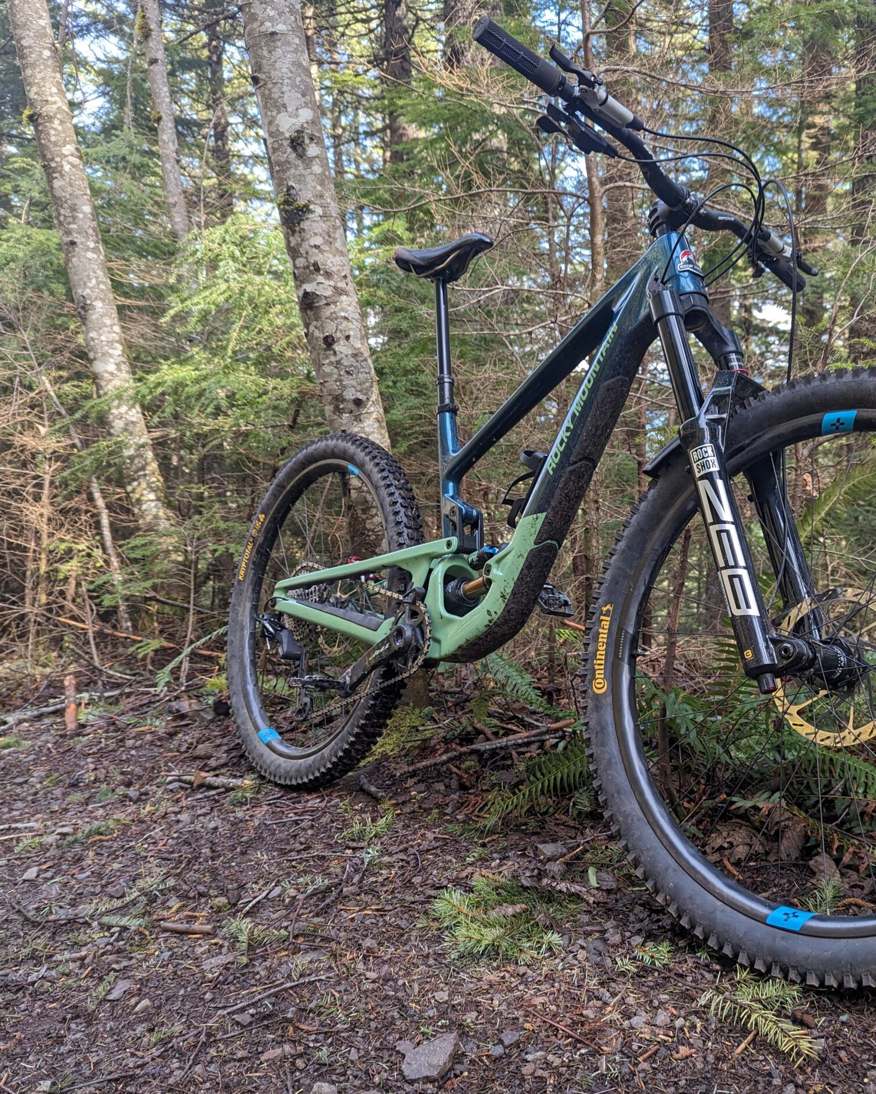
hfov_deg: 44.9
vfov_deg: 55.7
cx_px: 605
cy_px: 537
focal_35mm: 32
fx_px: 1037
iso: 55
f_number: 1.85
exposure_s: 1/140
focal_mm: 6.81
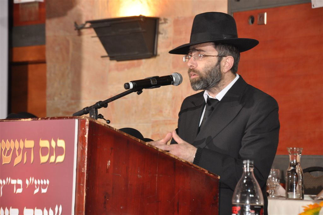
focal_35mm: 158
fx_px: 1411
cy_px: 108
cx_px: 162
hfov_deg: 13.1
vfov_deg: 8.7
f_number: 7.1
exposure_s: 1/60
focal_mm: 105
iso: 640
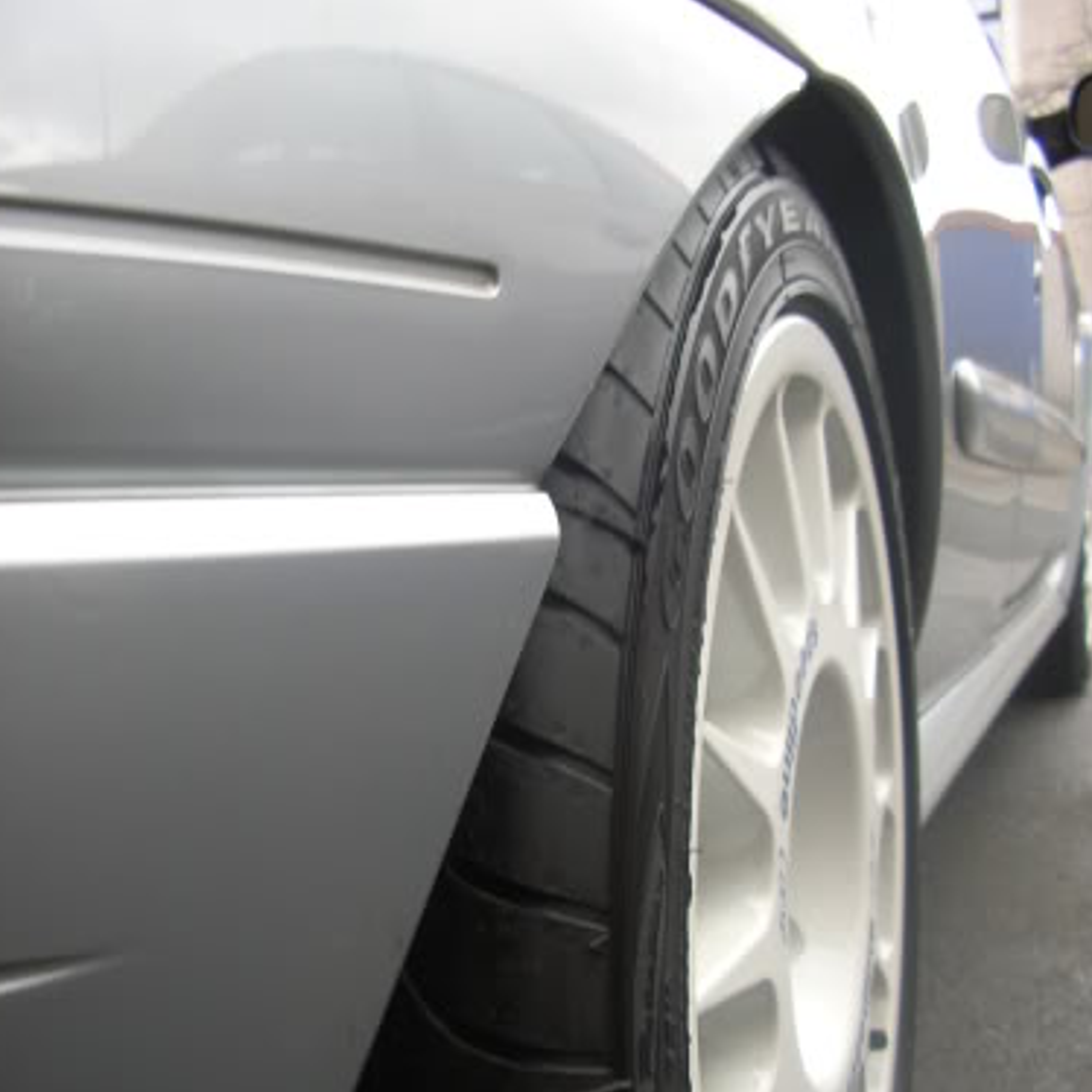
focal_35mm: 46
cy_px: 698
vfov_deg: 36.5
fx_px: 1642
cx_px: 543
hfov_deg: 36.8
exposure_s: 1/40
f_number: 2.9
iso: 64
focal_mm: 5.8
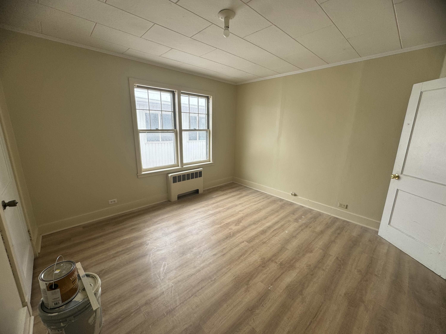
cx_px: 223
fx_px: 180
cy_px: 167
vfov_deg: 85.7
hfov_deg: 102.1
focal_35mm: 14
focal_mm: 2.22
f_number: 2.2
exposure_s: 1/99
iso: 40
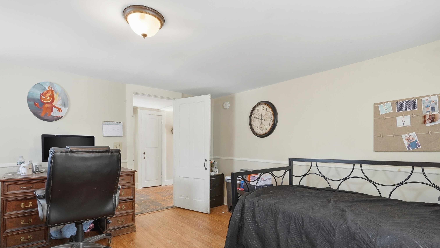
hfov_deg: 94.2
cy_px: 144
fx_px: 205
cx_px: 219
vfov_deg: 62.0
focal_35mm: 18
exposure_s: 1/80
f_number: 7.1
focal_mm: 11
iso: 800
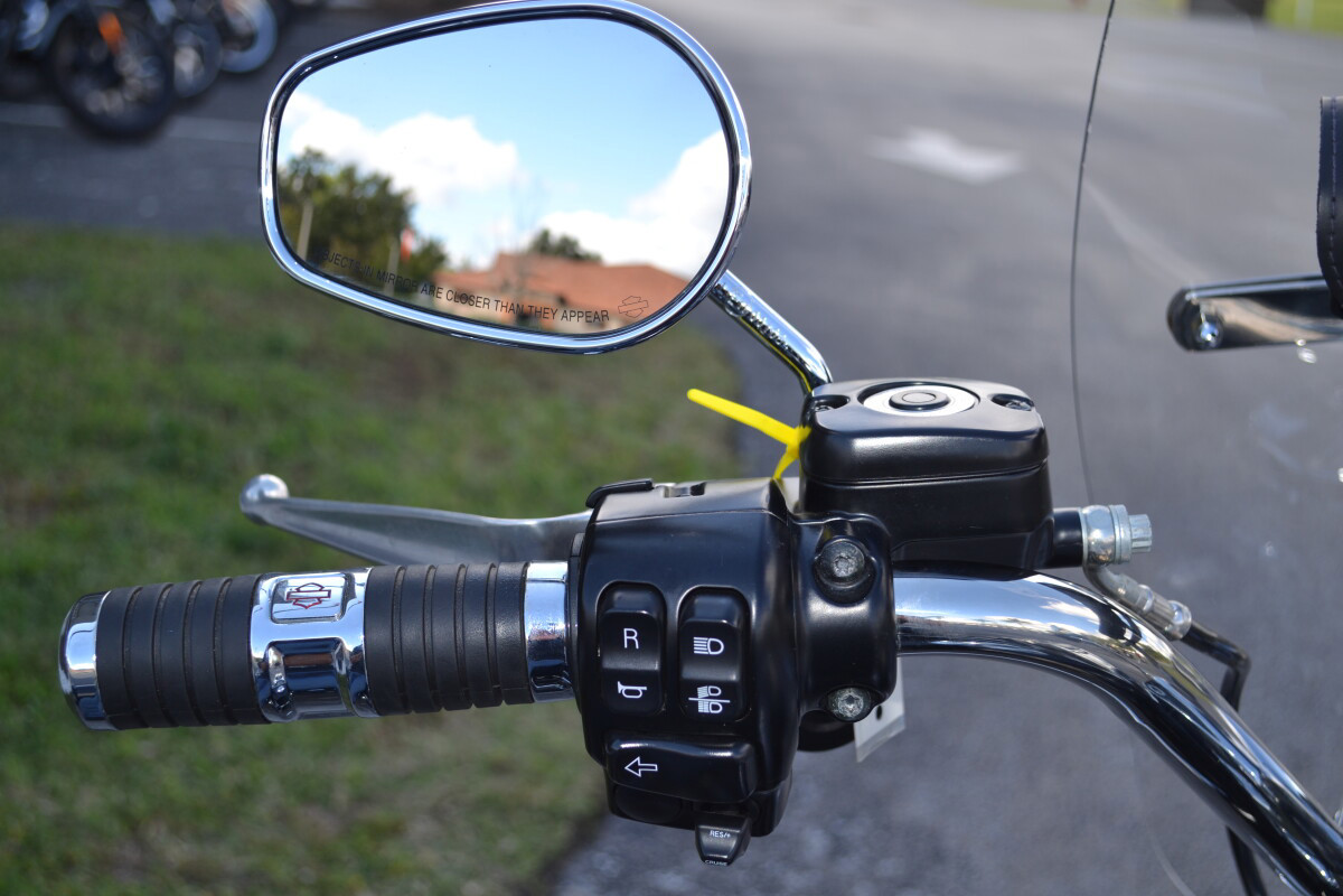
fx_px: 1902
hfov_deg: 38.9
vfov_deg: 26.5
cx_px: 672
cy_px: 448
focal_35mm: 51
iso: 100
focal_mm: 34
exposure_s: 1/200
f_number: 5
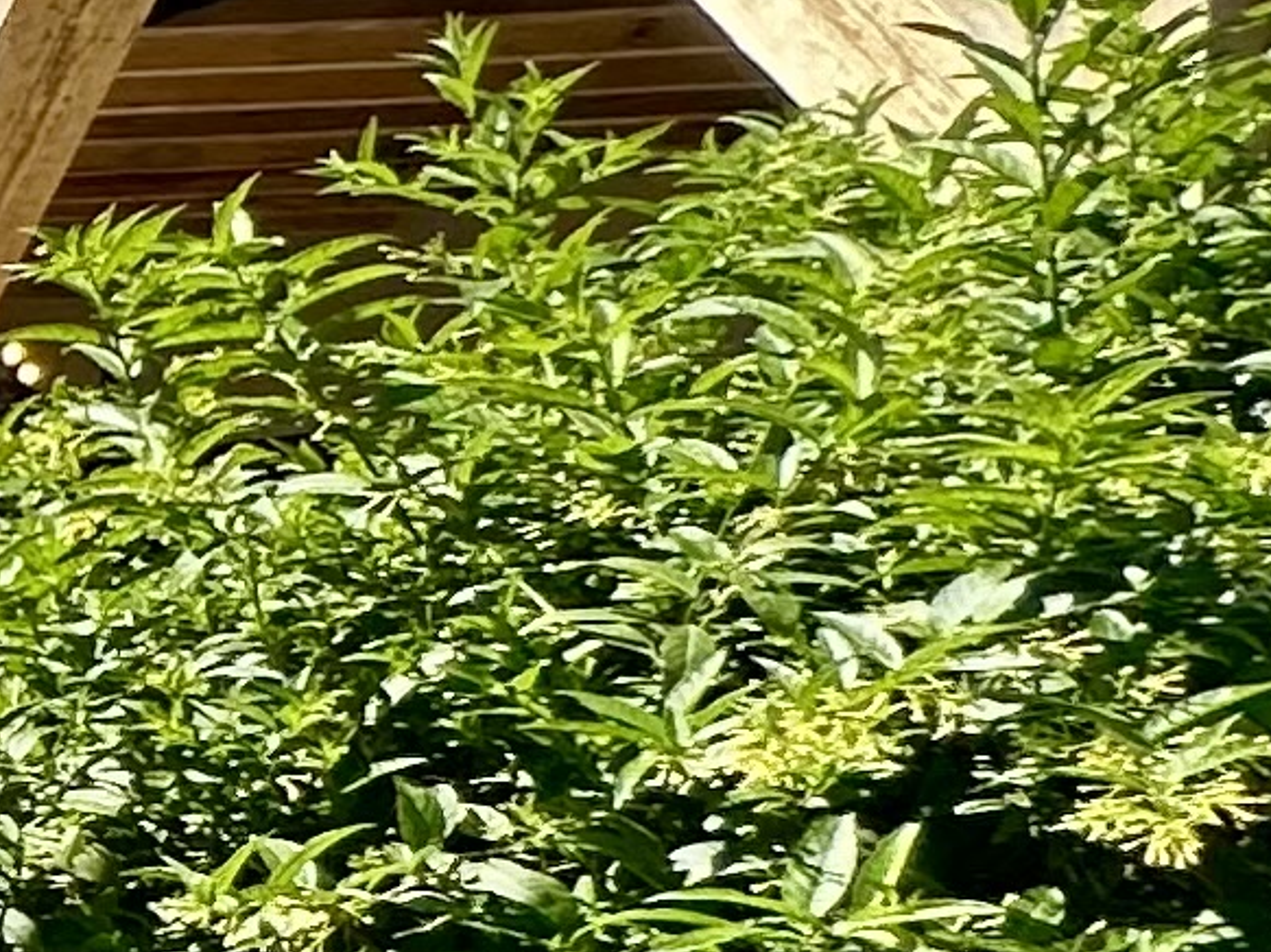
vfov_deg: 15.1
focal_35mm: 97
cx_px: -3014
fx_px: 3560
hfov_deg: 10.0
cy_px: 830
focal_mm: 2.22
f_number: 2.2
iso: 40
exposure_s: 1/818
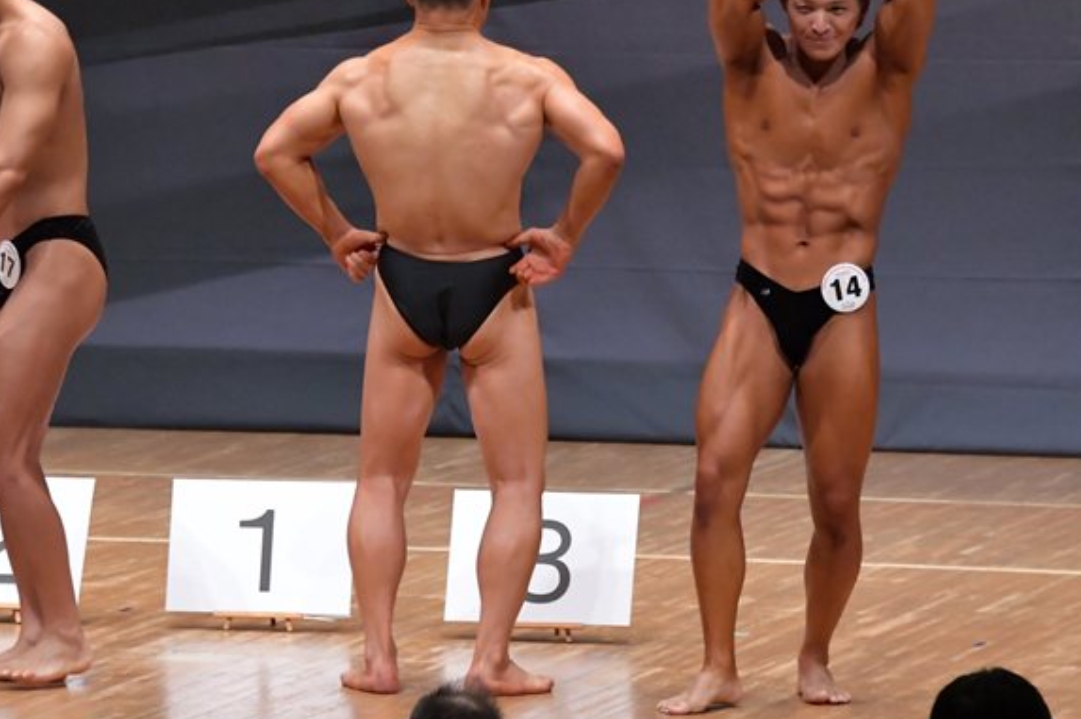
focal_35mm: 345
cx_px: 405
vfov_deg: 4.0
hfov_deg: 6.0
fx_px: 10350
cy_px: 296
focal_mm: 170
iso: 8000
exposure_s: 1/400
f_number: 5.6
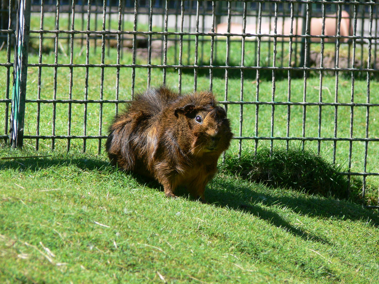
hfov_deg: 4.7
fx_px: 4598
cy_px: 142
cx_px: 190
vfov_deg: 3.5
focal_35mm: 420
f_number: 5.6
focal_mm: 88.8
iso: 80
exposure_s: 1/200
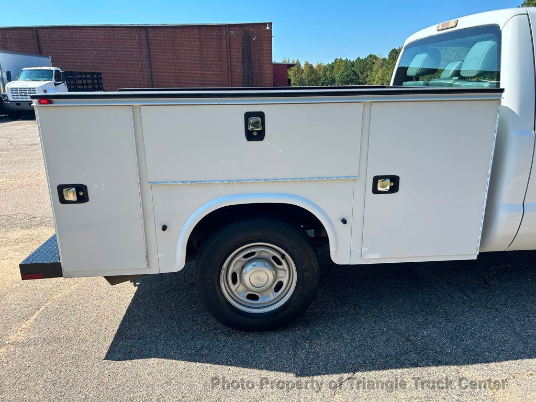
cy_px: 201
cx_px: 268
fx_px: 403
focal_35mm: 26
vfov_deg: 53.1
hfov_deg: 67.3
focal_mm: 5.7
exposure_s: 1/1901
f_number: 1.5
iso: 50
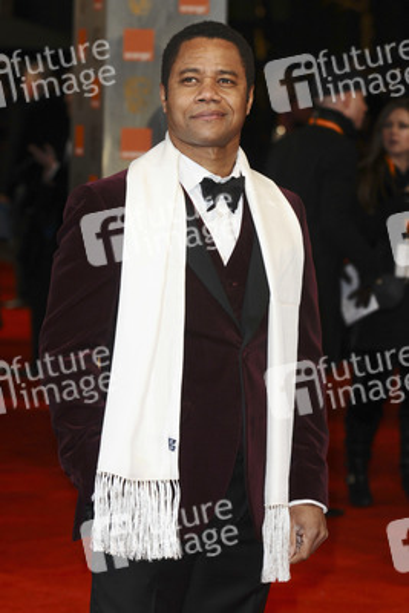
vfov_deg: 15.9
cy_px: 306
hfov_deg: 10.6
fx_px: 2196
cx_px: 204
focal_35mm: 129
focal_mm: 86
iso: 320
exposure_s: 1/200
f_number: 4.5
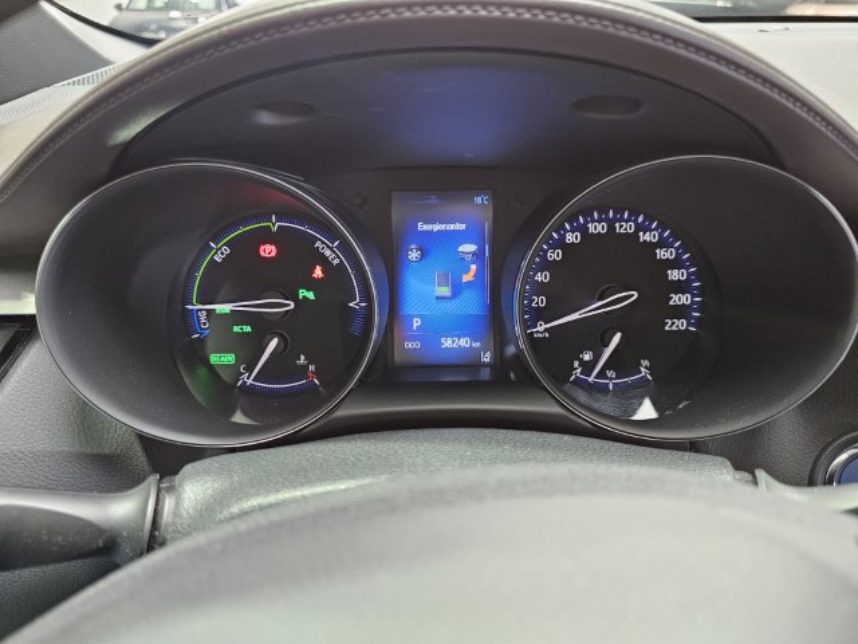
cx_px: 429
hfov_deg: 73.9
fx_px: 570
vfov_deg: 58.9
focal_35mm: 23
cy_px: 322
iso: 640
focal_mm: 6.3
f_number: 1.7
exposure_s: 1/50
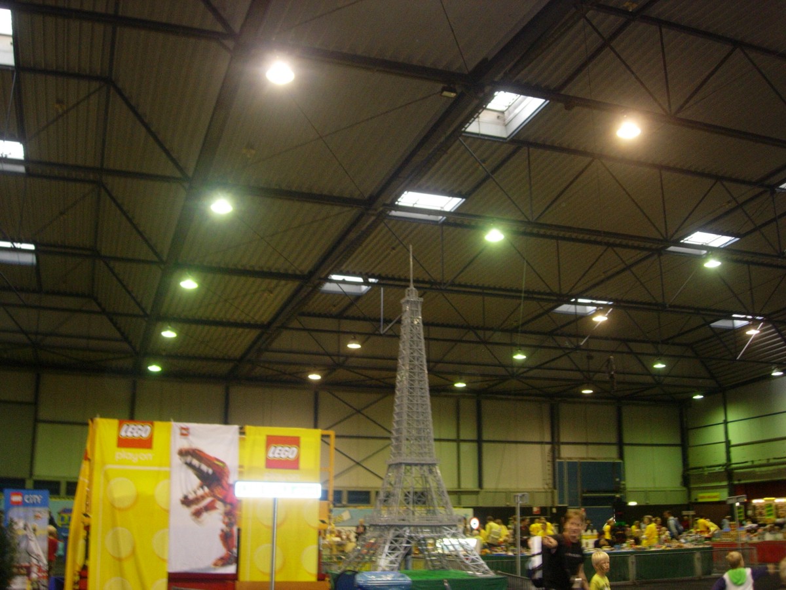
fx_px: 863
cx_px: 393
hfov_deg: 49.0
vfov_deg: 37.7
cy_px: 295
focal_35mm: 38
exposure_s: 1/18.4
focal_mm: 7.8
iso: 200
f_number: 2.8
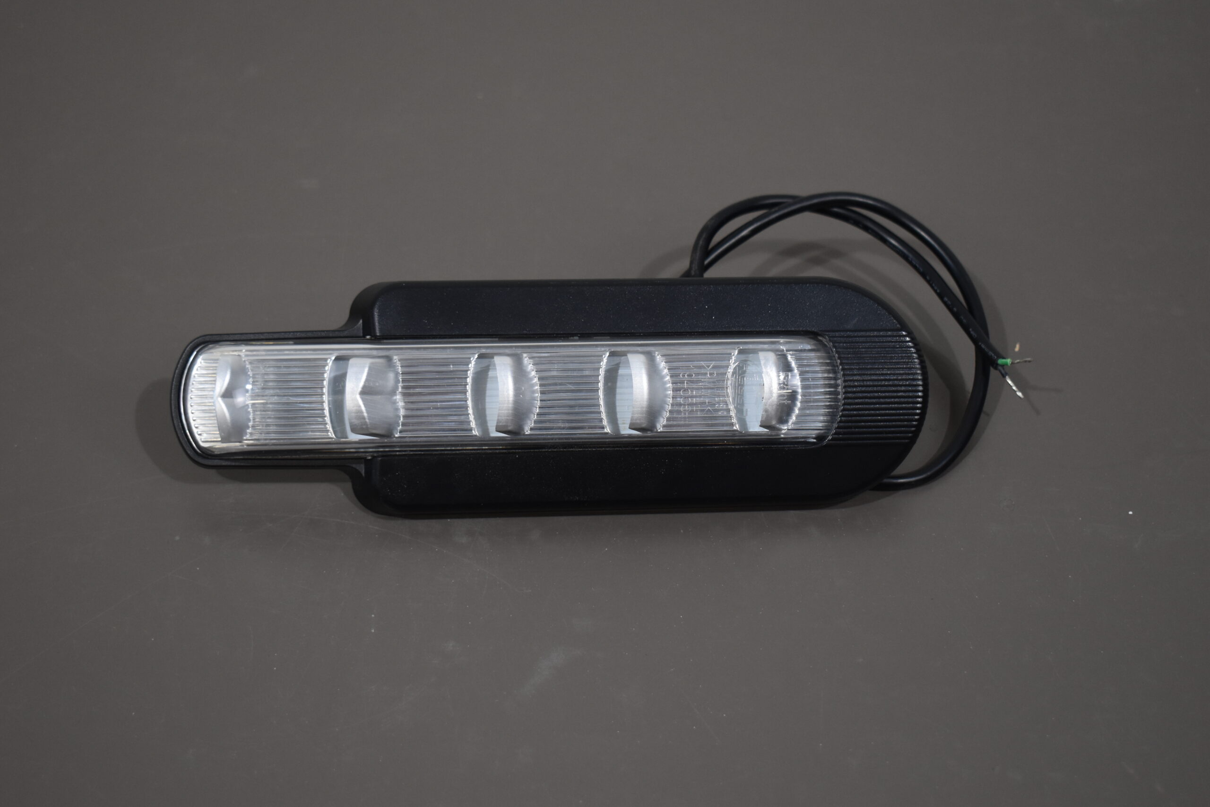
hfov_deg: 33.4
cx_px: 605
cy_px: 404
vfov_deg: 22.6
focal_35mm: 60
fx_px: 2017
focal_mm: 40
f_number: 4.8
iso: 800
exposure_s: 1/200
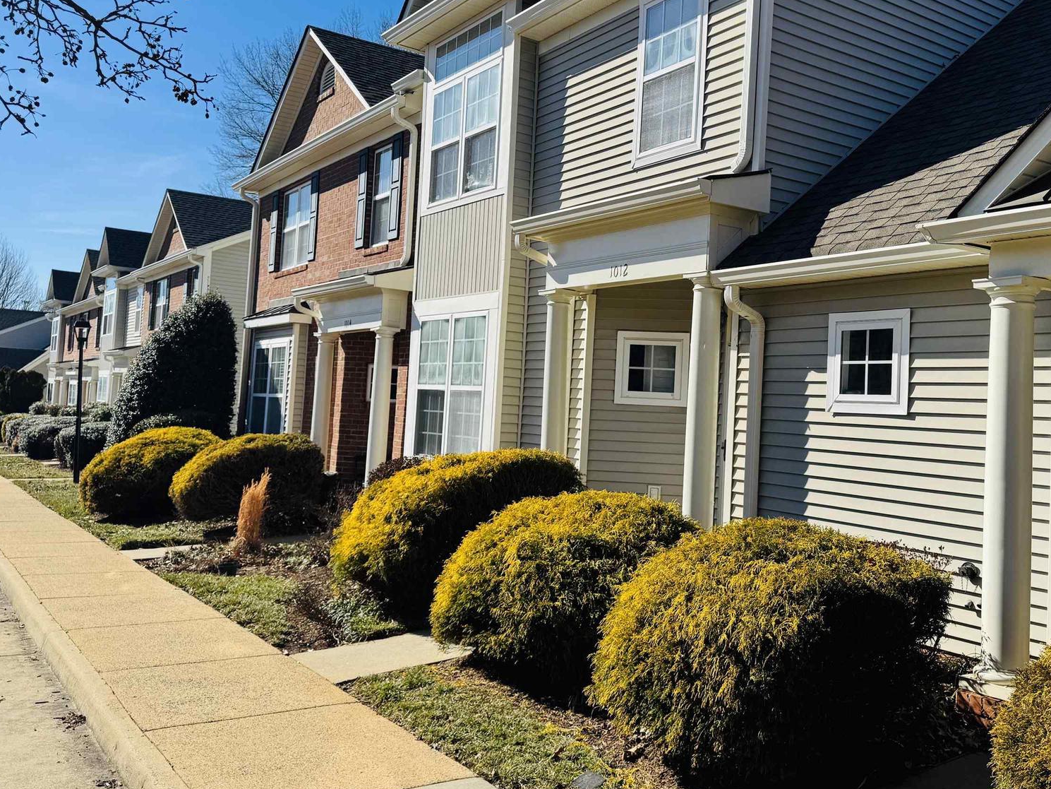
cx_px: 626
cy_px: 356
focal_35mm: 33
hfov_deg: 55.0
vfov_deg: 42.9
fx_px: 1002
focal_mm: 6.76
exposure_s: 1/5348
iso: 80
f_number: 1.78
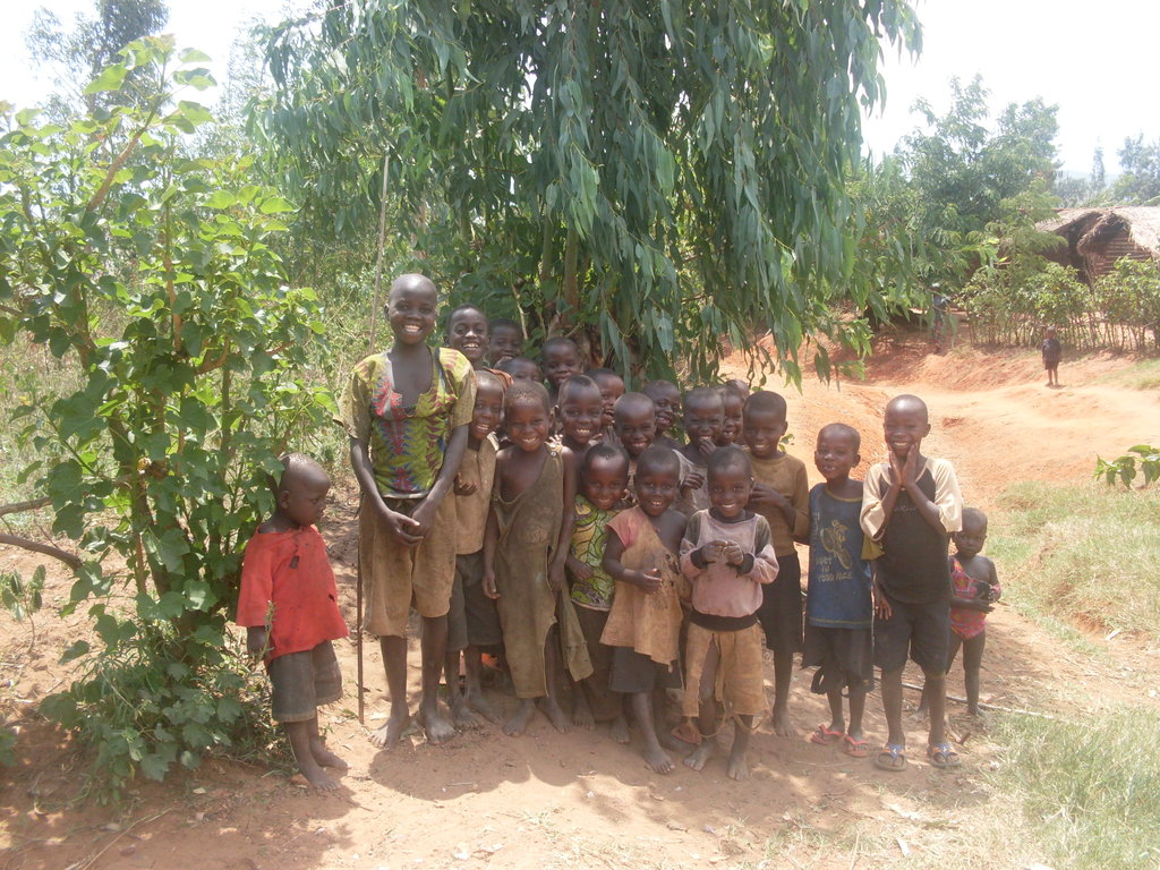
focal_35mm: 38
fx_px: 1273
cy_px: 435
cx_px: 580
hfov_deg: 49.0
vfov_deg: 37.7
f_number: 2.8
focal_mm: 6.3
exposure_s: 1/350
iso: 80
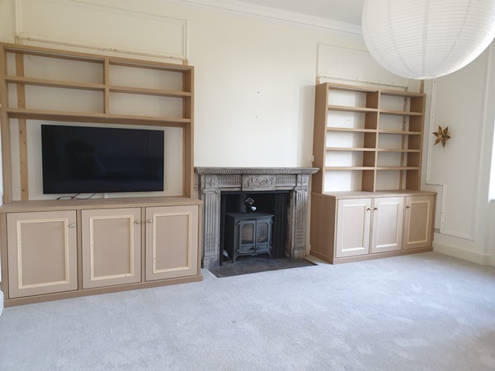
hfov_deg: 67.3
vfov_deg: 53.1
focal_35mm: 26
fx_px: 372
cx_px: 248
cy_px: 186
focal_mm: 4.3
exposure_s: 1/50
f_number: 2.4
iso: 250
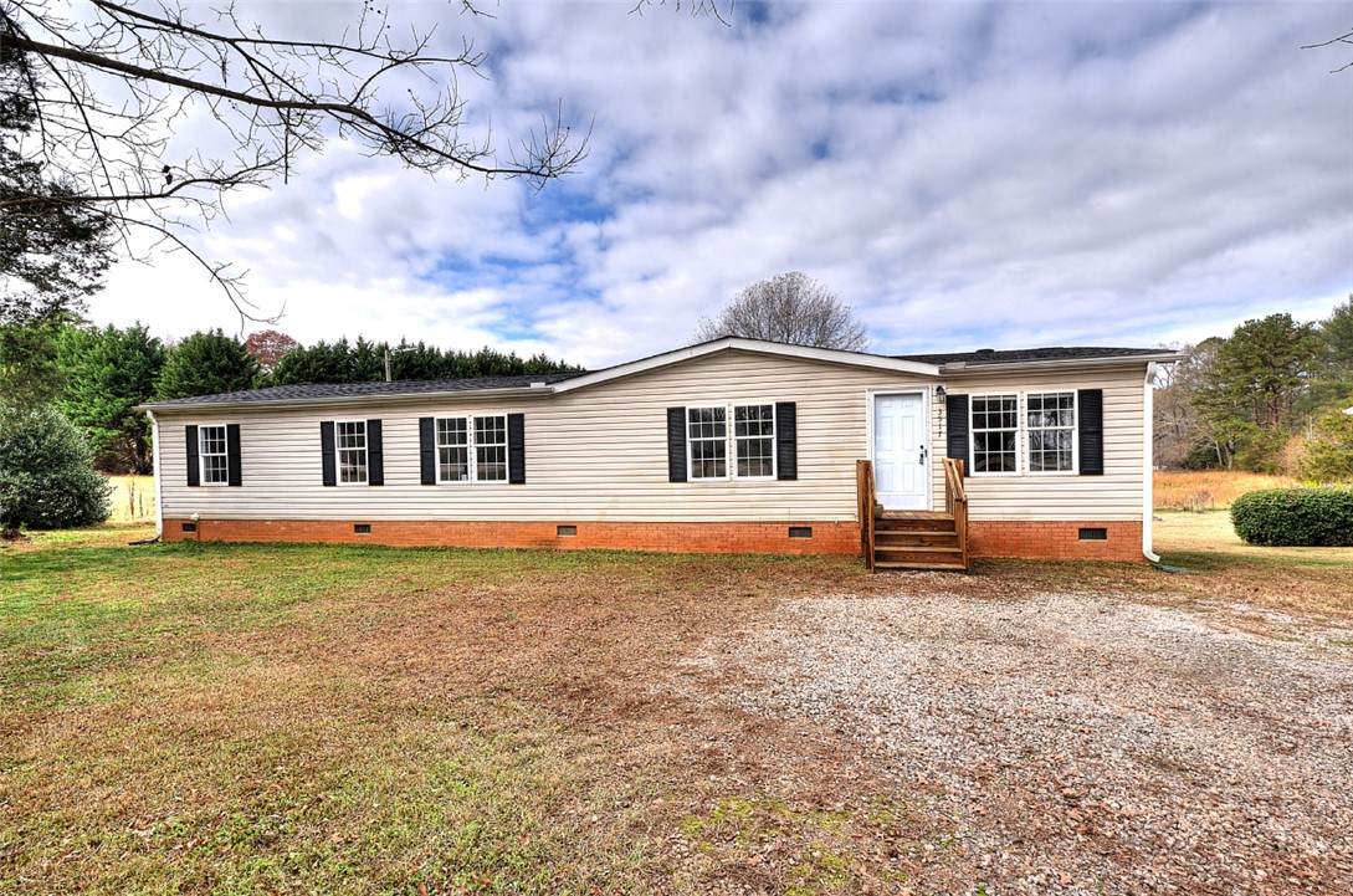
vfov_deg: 70.2
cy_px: 448
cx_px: 676
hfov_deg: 93.4
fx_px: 638
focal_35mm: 17
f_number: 11
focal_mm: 17
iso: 400
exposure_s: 1/250
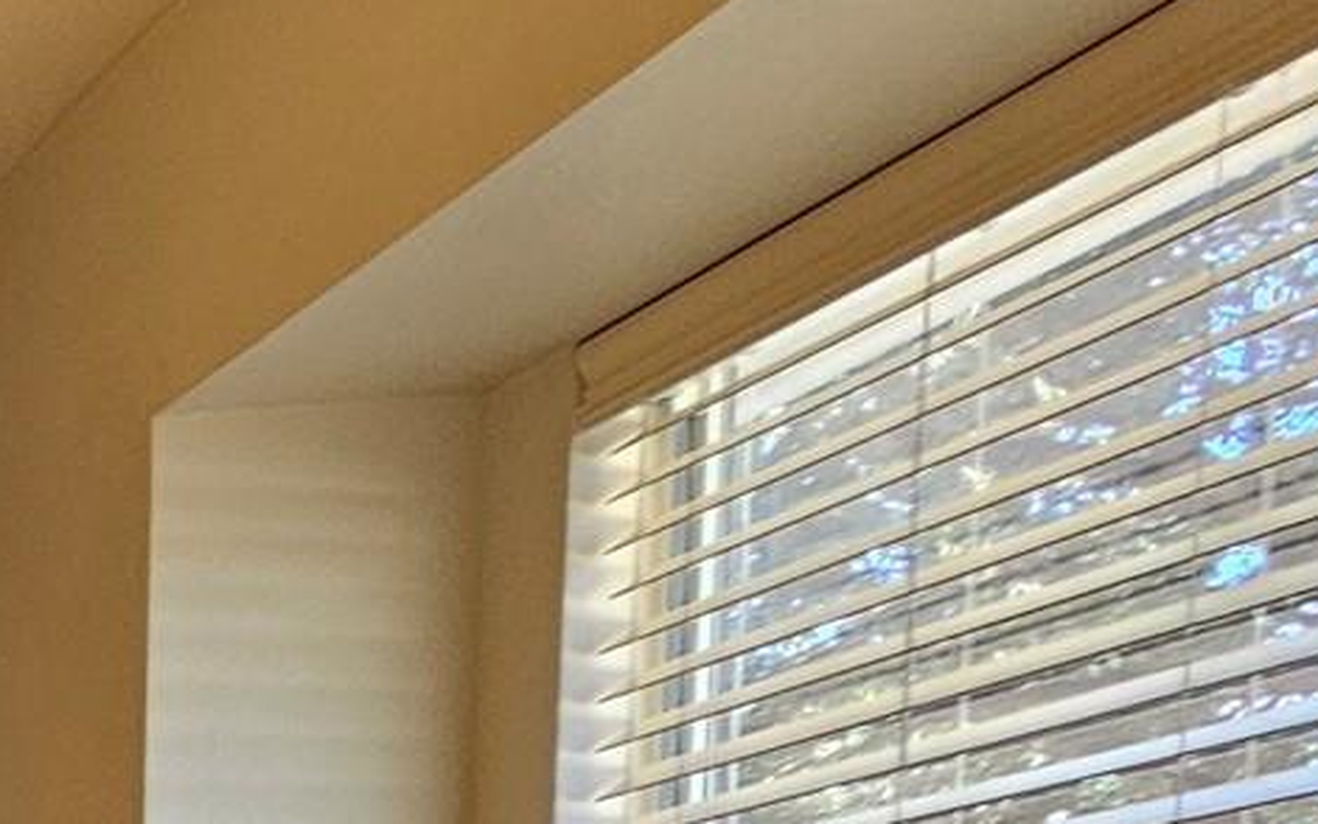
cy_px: 1586
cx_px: -1245
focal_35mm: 60
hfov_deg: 19.9
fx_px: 2156
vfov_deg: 16.9
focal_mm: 2.2
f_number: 2.2
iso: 100
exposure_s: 1/60
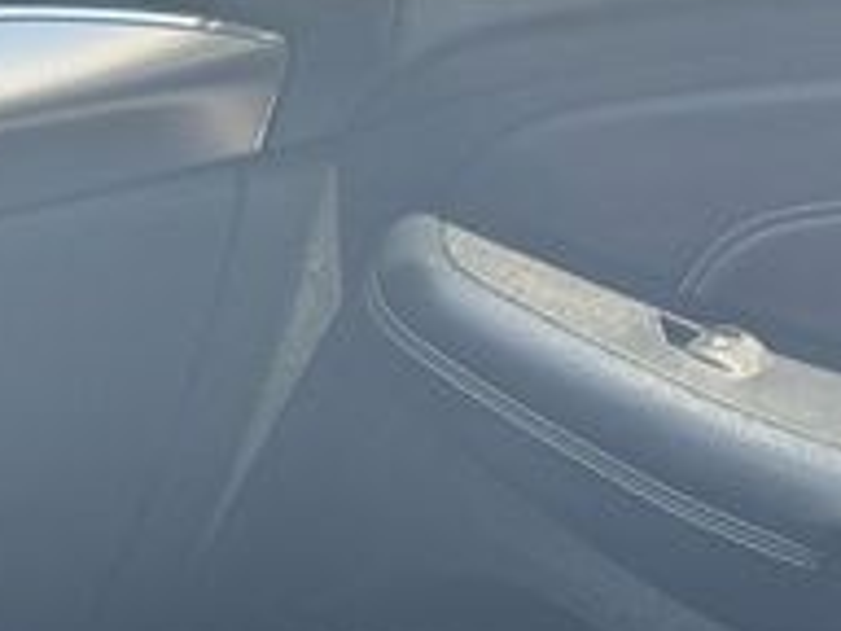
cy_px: 517
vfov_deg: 18.2
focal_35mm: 80
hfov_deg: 24.2
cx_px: 250
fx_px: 1944
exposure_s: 1/121
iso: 64
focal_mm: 6.76
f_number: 1.78
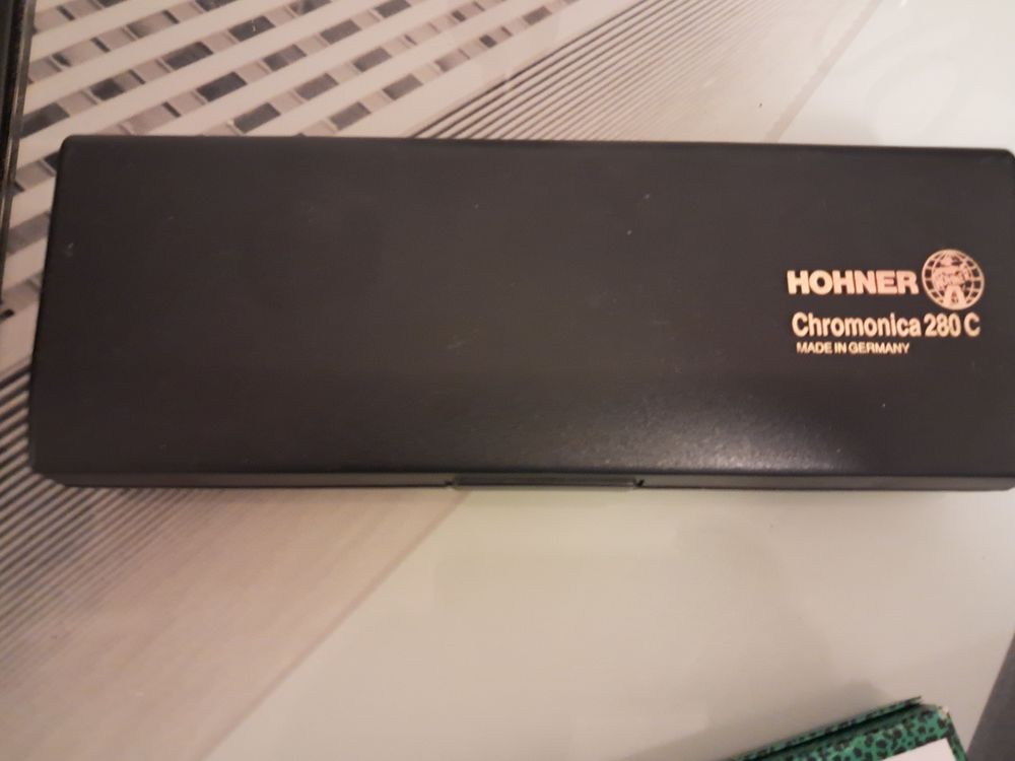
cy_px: 380
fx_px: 792
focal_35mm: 27
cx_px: 508
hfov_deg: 65.3
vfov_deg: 51.4
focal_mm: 4
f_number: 1.8
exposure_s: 1/10
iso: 1600
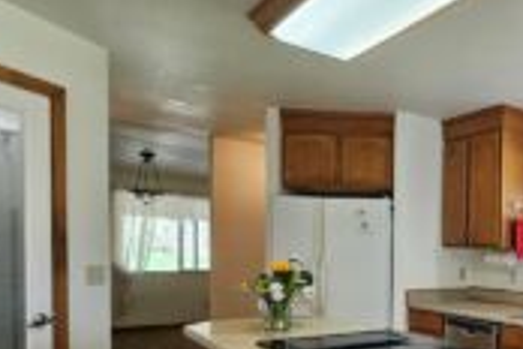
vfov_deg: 40.6
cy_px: 280
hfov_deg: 47.0
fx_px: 450
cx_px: 553
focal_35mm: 31
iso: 160
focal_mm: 2.2
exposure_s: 1/60
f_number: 2.2
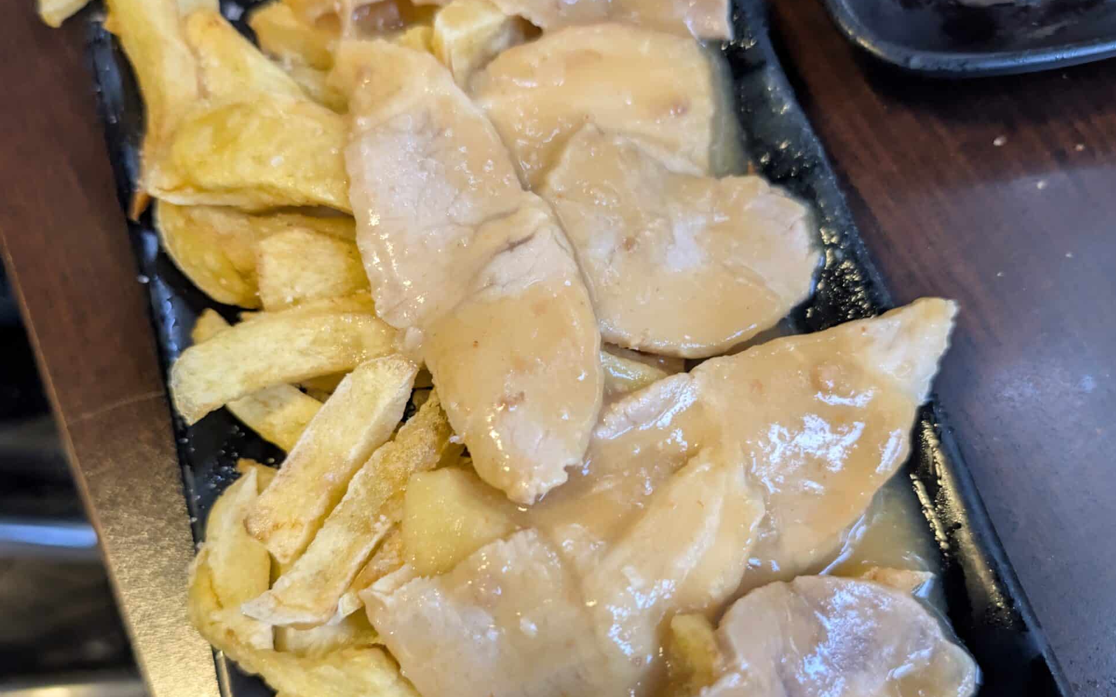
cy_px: 374
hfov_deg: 56.7
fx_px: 1034
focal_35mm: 34
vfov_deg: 37.3
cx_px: 559
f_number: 1.68
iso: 694
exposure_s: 1/56.3
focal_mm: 6.9
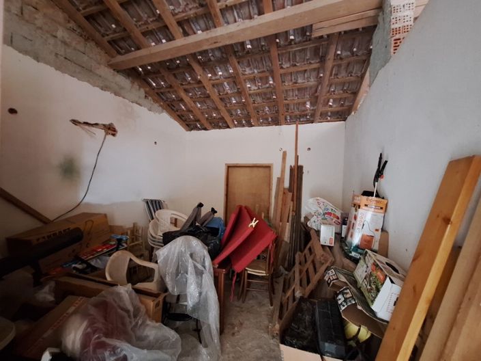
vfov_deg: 89.9
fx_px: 181
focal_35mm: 13
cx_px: 240
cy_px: 180
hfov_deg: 106.2
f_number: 2.2
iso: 800
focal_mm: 1.74
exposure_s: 1/7
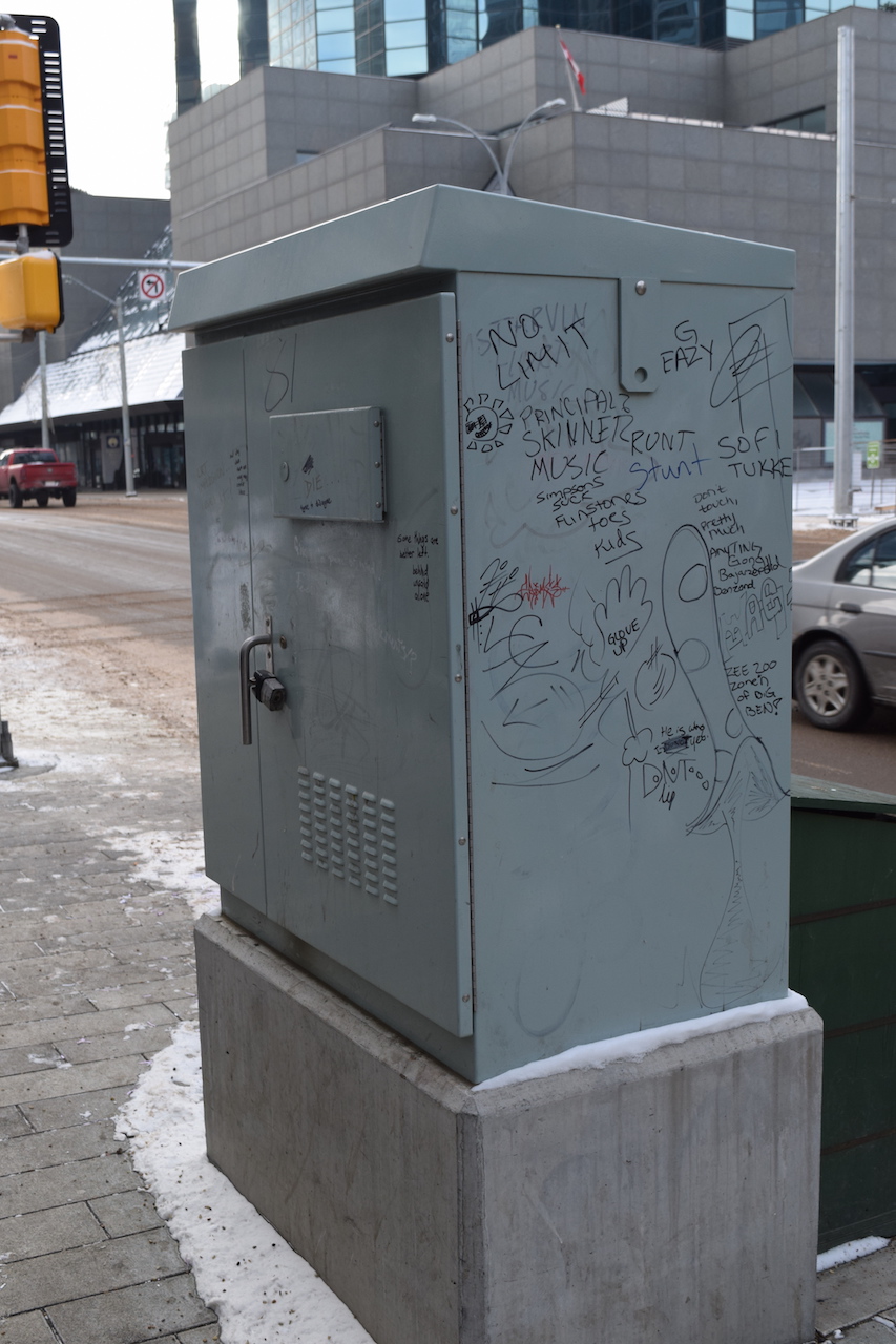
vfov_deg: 47.9
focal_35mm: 40
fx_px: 1512
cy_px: 672
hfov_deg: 33.0
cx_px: 448
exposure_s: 1/250
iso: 400
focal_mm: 27
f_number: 8
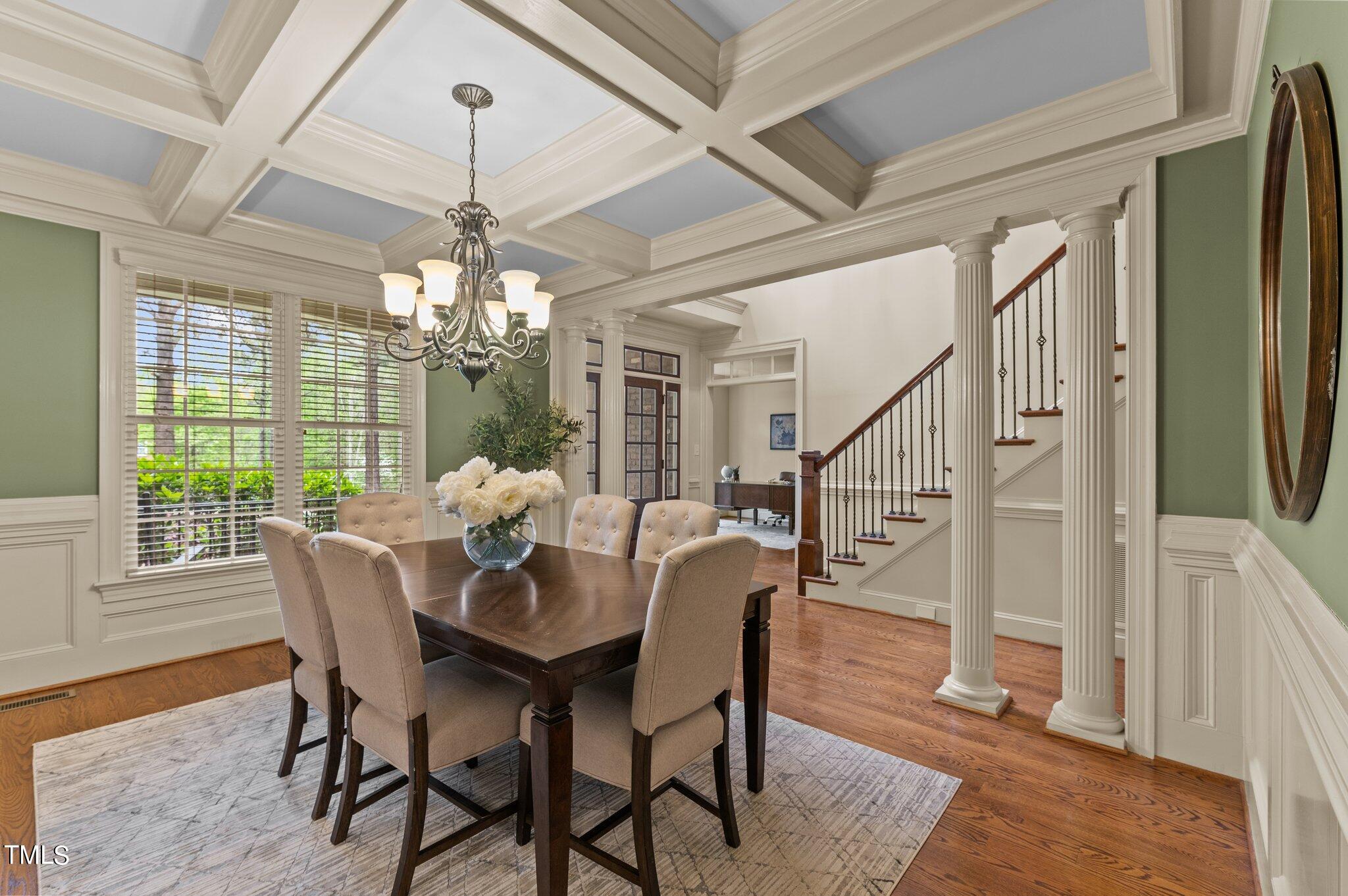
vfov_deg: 77.2
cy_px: 448
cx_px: 674
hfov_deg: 100.4
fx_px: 561
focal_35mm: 15
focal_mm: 15
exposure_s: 1/3
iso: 400
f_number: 7.1
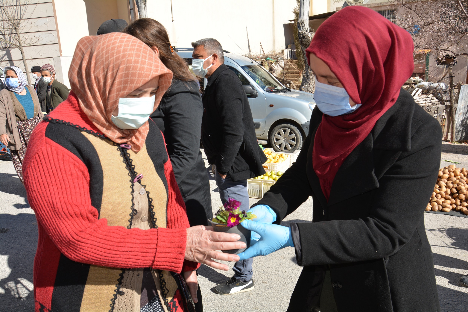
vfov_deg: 41.7
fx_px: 409
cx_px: 234
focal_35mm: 32
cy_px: 156
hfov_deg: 59.5
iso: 100
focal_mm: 21
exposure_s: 1/200
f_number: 7.1
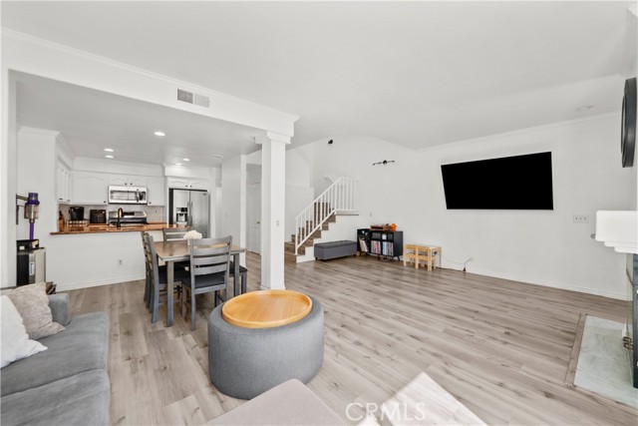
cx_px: 319
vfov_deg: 85.5
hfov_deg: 108.3
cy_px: 213
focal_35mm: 13
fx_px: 230
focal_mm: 13
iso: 200
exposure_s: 1/13
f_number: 9
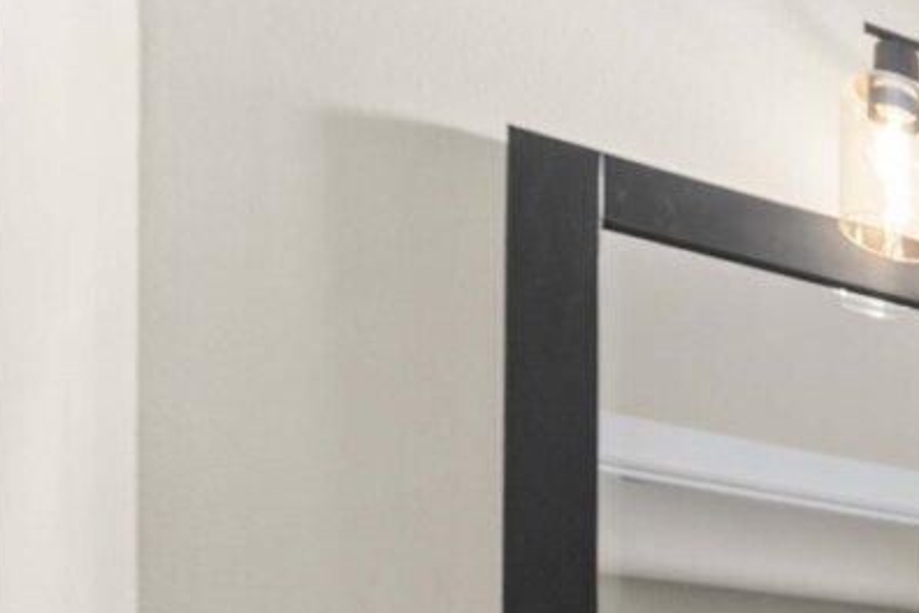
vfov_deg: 23.3
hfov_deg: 23.4
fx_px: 1174
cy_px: 928
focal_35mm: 46
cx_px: 1611
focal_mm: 13
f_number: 7.1
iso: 200
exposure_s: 1/60
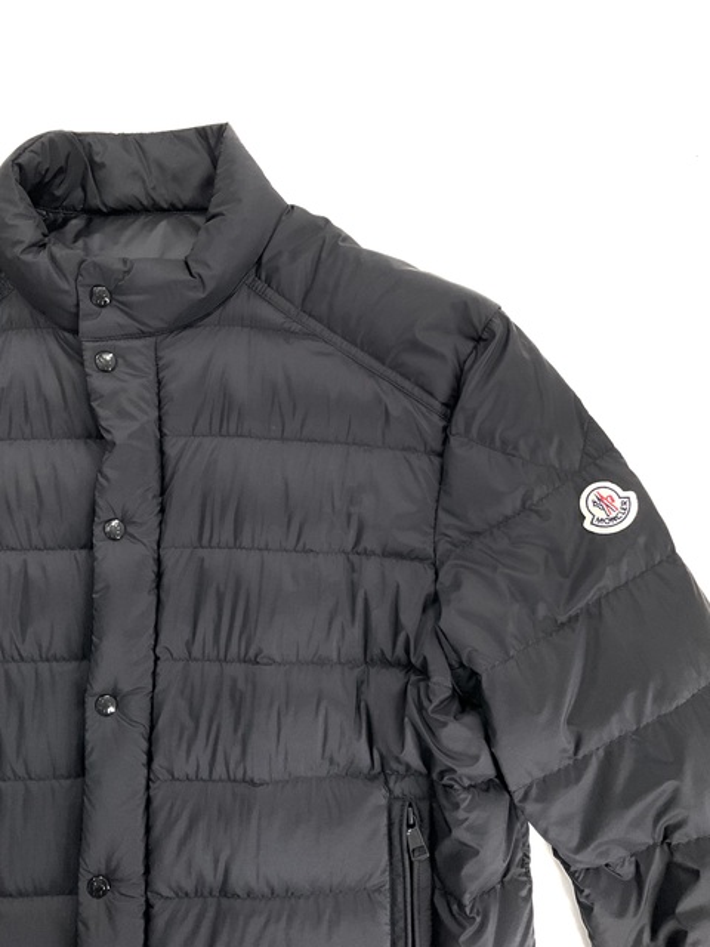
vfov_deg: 61.7
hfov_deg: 48.2
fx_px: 793
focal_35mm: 29
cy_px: 474
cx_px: 355
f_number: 1.8
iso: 40
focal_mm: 3
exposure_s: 1/120
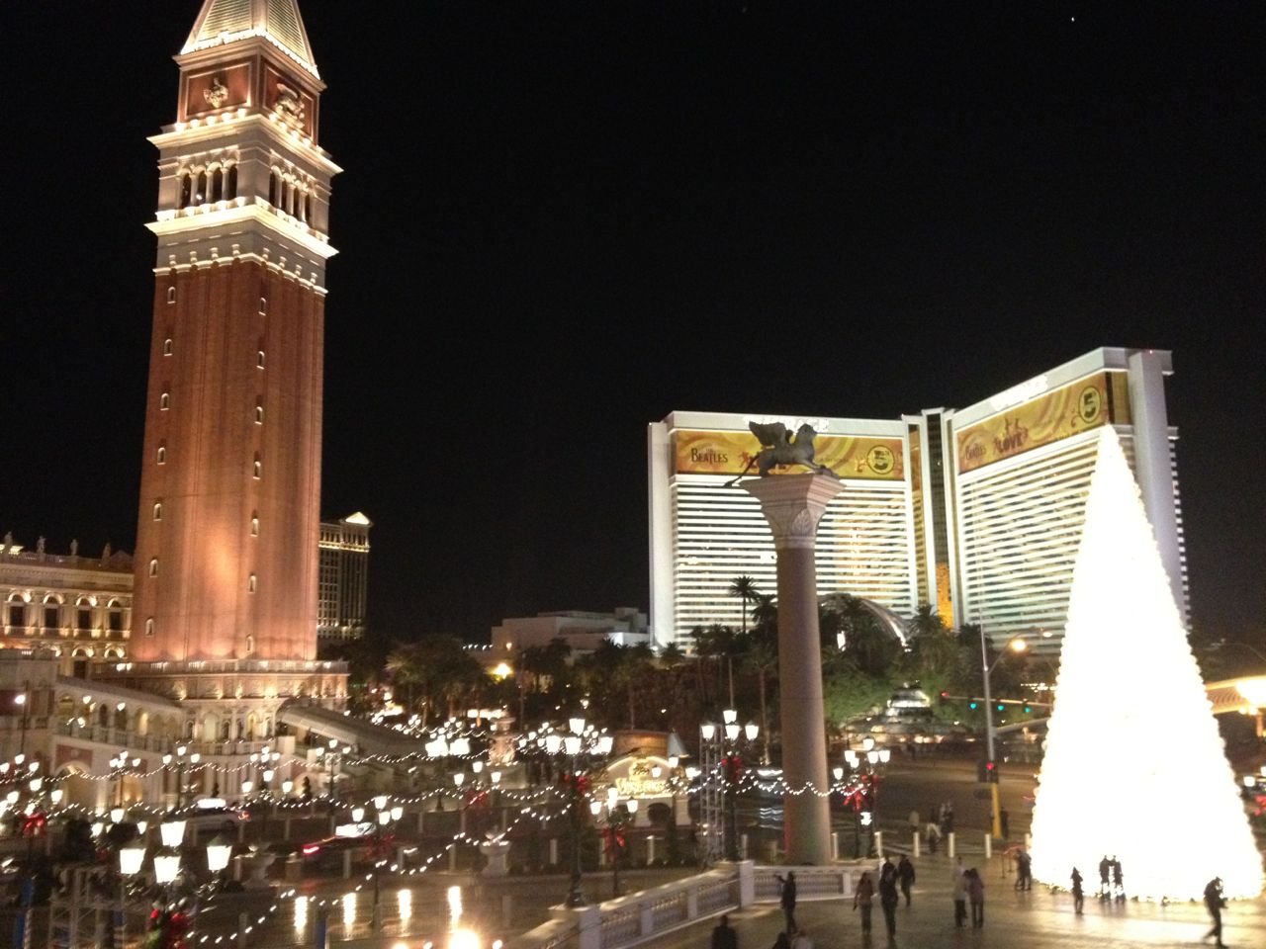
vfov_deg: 40.7
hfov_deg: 52.6
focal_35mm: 35
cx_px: 633
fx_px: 1280
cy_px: 474
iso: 640
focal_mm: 4.28
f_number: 2.4
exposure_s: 1/15
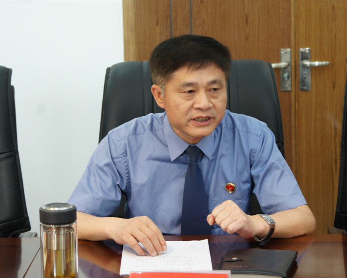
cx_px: 174
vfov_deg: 13.0
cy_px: 139
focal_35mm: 119
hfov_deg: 16.2
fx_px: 1222
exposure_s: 1/10
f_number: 5.6
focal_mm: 70
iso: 800
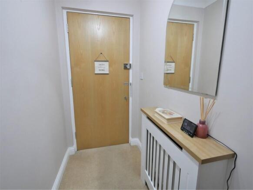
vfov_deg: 78.1
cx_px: 126
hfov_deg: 94.5
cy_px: 95
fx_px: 117
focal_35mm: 16
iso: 1000
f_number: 4
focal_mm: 8
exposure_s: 1/60
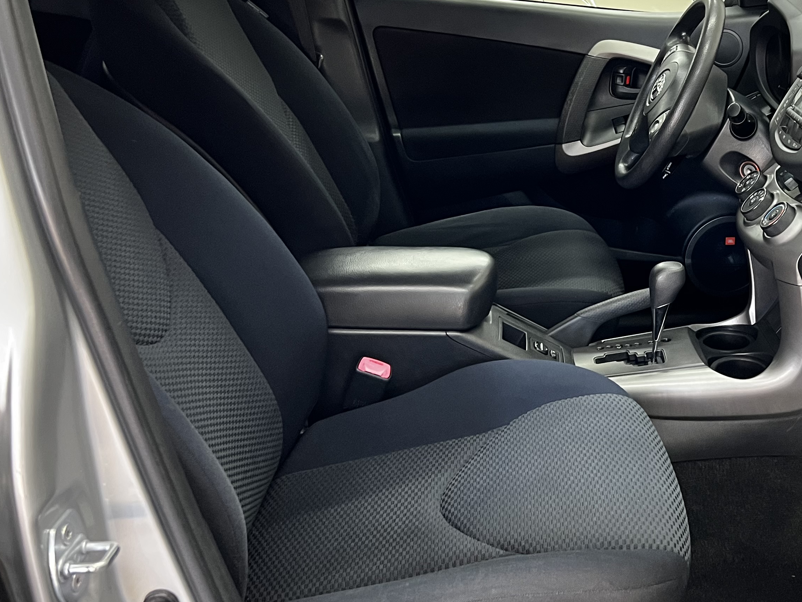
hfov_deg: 39.7
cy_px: 261
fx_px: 1066
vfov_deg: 31.5
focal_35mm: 46
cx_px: 633
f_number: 1.5
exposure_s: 1/60
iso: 200
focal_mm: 5.7
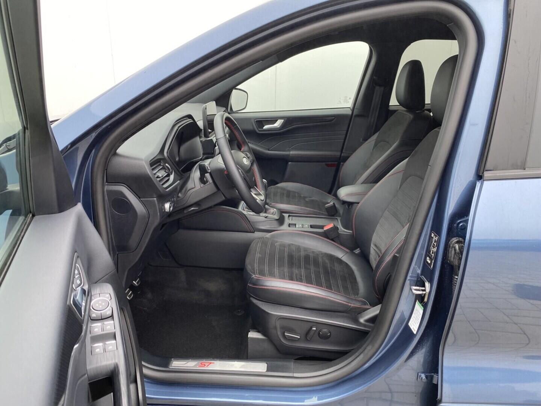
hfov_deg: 67.3
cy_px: 203
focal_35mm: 26
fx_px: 406
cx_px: 270
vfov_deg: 53.1
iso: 125
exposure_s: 1/121
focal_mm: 4.25
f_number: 1.8
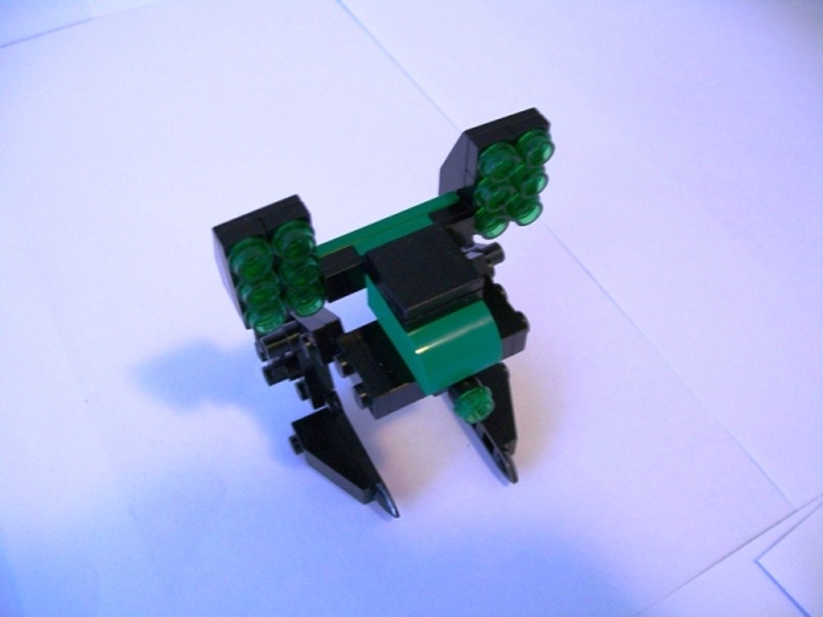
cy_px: 308
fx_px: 856
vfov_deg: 39.7
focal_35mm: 36
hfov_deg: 51.4
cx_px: 412
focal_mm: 6
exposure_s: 1/10
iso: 160
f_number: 2.7
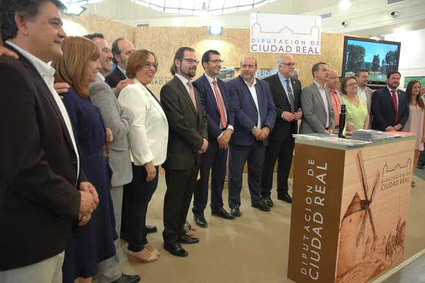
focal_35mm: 27
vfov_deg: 47.9
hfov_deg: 67.4
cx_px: 212
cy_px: 142
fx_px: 319
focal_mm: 18
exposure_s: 1/40
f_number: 3.5
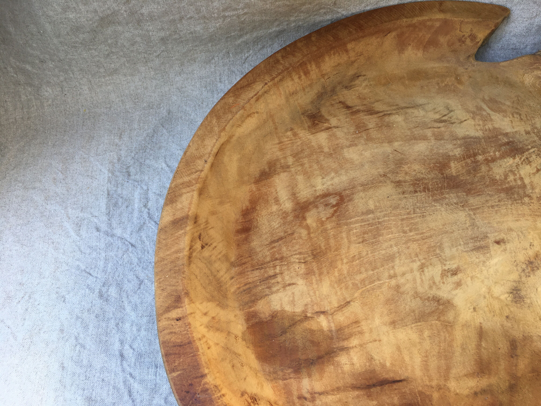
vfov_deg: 48.2
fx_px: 453
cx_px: 270
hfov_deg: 61.7
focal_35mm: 29
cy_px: 203
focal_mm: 4.15
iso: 25
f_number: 2.2
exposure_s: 1/50
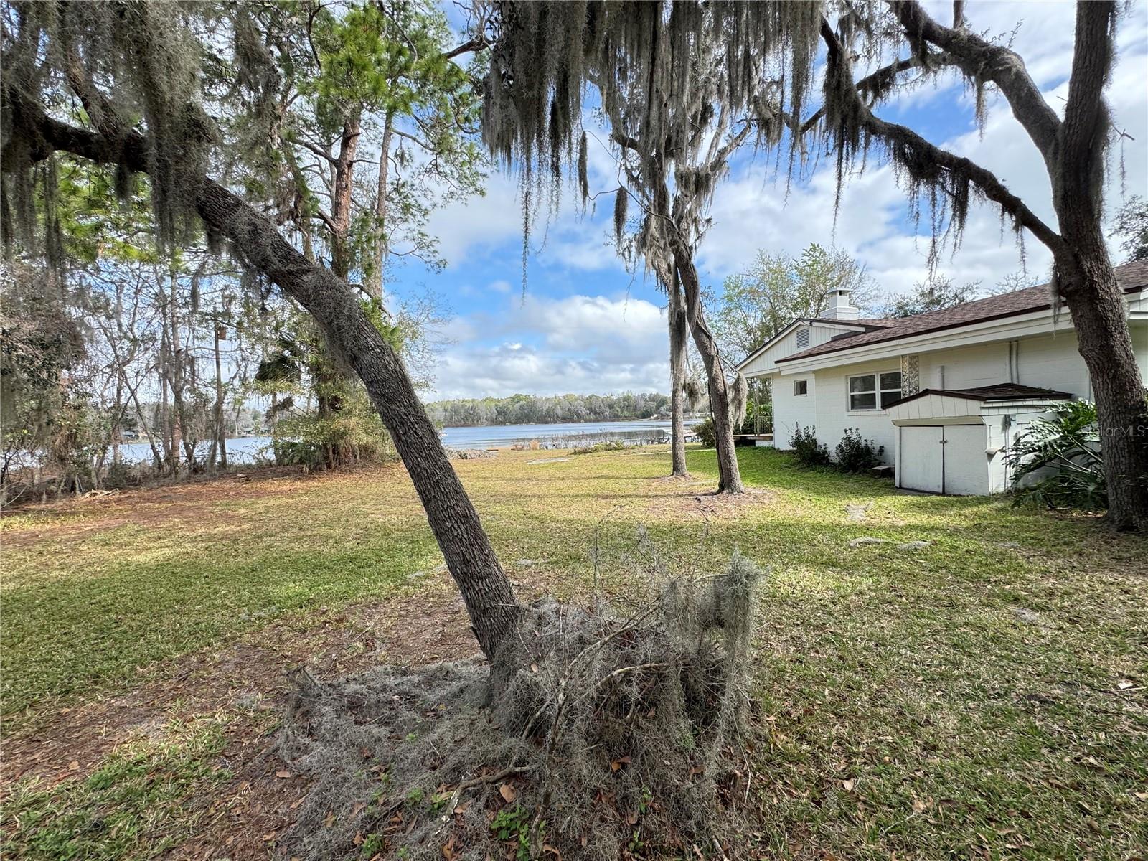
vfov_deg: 85.7
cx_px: 574
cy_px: 430
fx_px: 464
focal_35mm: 14
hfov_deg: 102.1
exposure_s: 1/470
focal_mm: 2.22
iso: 40
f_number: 2.2
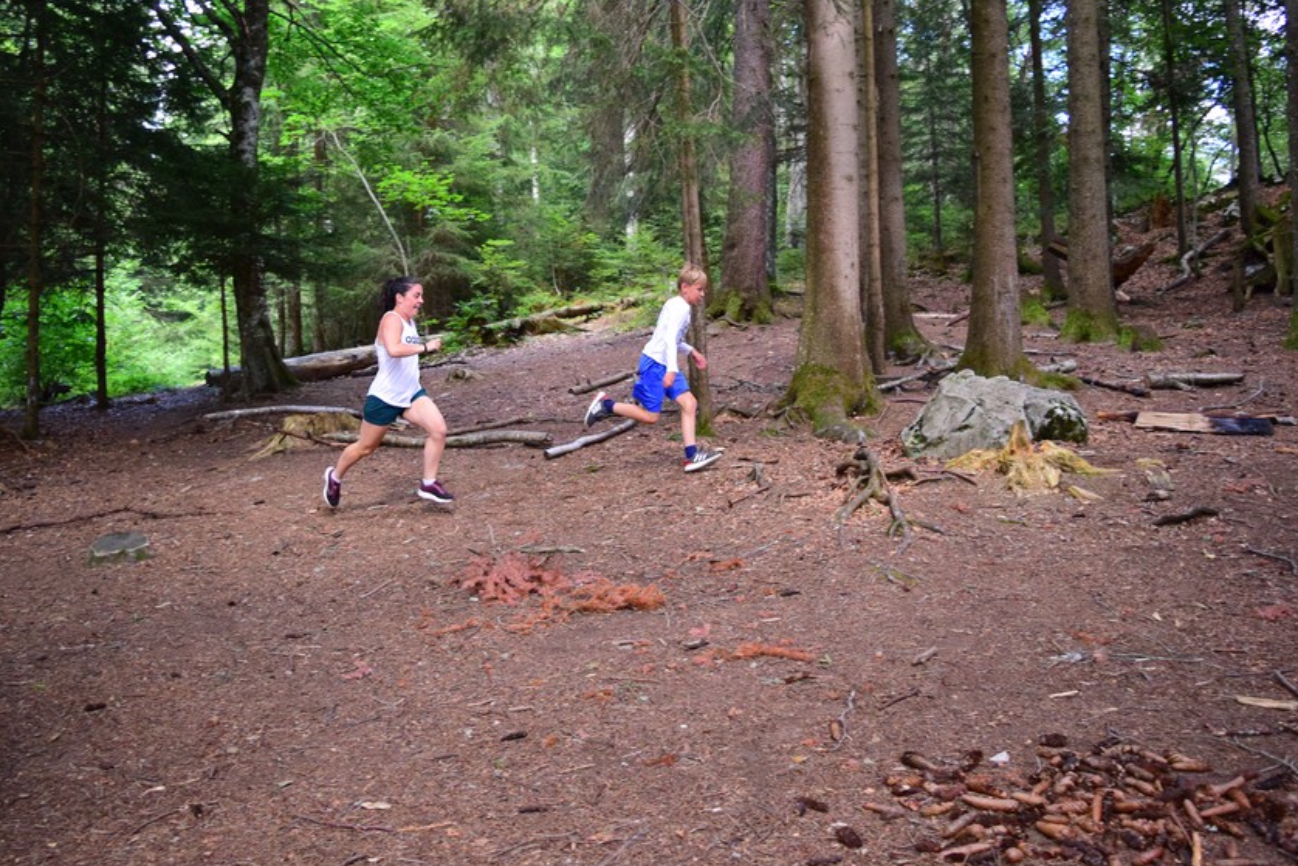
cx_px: 603
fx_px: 1190
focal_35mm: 33
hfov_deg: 57.2
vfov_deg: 39.9
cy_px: 365
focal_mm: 18
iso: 1600
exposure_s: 1/250
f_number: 3.5
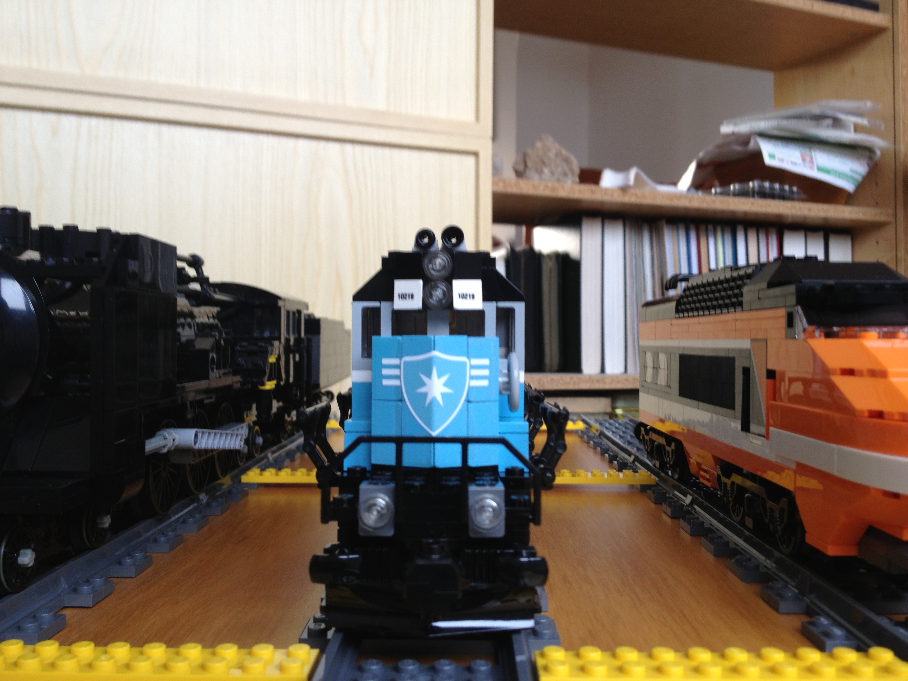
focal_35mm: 35
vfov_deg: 40.7
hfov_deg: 52.6
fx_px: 918
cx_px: 454
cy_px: 340
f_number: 2.4
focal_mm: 4.28
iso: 50
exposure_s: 1/40
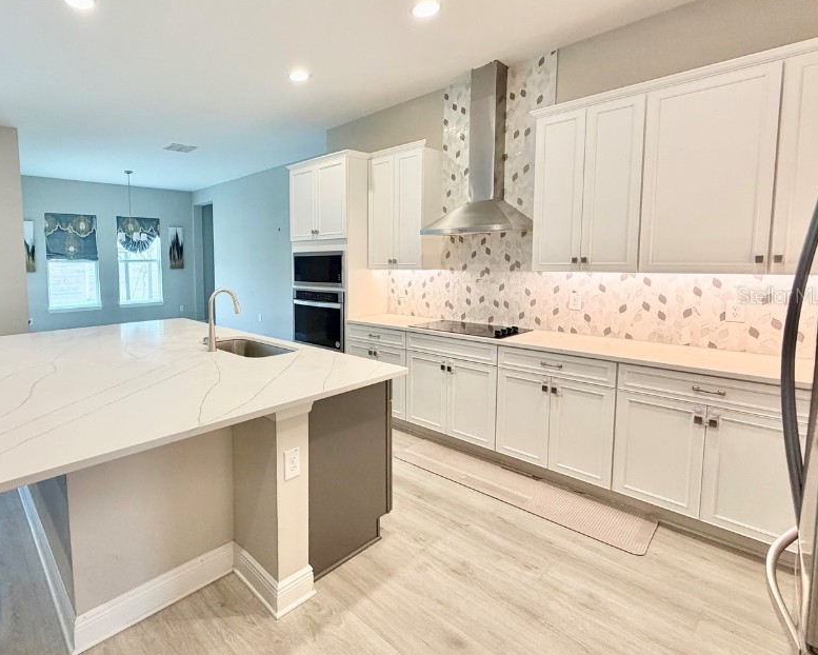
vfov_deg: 73.6
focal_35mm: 18
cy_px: 295
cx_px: 298
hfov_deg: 84.4
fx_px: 436
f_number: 2.2
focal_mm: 2.22
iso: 250
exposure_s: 1/120
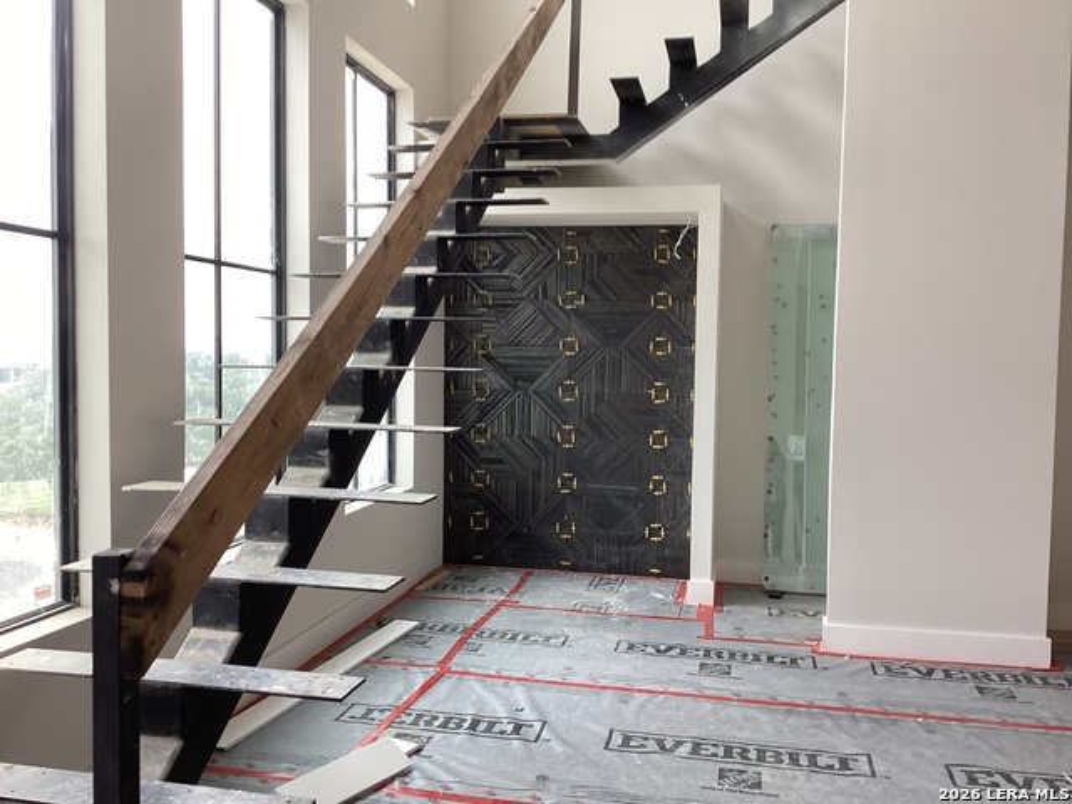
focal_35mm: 31
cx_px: 536
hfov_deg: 58.4
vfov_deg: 45.4
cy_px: 402
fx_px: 960
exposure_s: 1/60
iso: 50
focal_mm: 3.3
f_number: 2.4
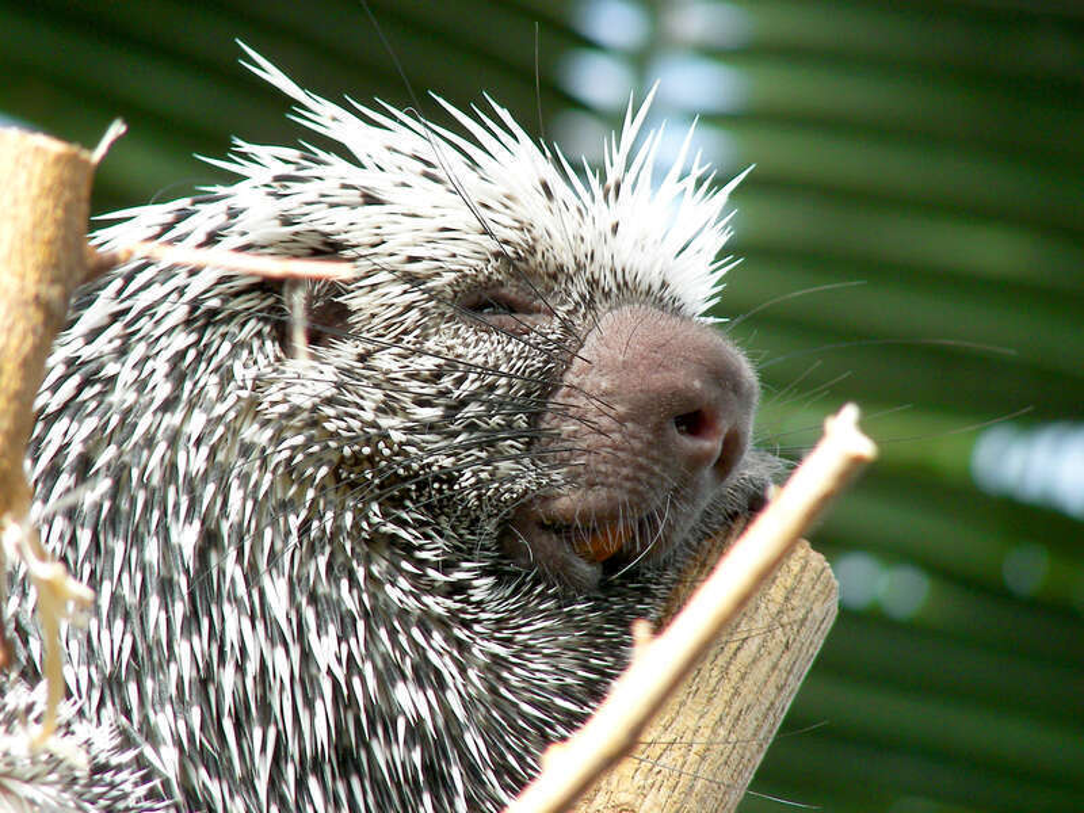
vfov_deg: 3.6
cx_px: 542
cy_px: 406
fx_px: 12933
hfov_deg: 4.8
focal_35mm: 413
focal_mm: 68.6
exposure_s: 1/125
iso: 100
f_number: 3.6
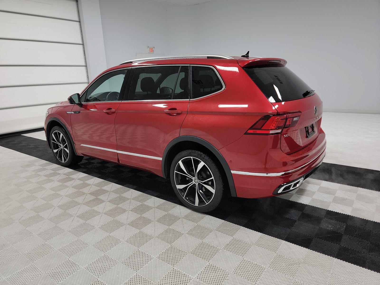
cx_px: 190
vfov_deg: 56.8
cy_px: 142
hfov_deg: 71.6
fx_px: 263
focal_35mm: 24
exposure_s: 1/119
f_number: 1.8
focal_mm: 6.7
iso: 76
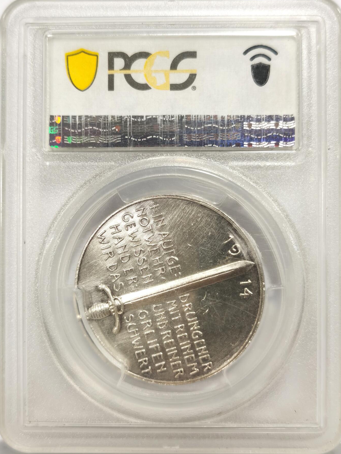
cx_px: 173
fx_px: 722
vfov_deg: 34.9
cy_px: 224
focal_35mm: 55
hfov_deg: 26.6
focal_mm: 5.56
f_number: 16
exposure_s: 1/100
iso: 125
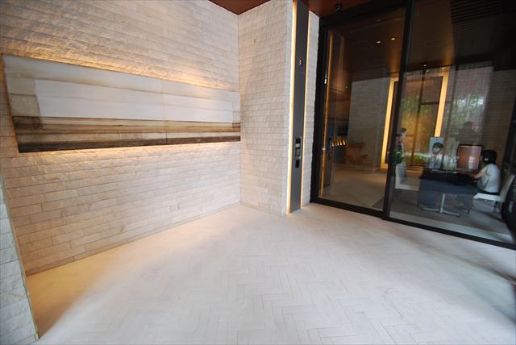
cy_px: 172
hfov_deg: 100.3
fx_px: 215
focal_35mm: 15
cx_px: 258
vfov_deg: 77.4
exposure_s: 1/50
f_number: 3.5
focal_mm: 10
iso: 200
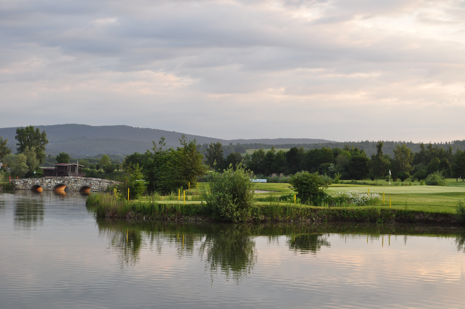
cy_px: 154
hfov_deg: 26.0
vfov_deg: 17.4
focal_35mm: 78
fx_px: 1006
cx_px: 232
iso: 400
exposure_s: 1/100
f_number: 9
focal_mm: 52
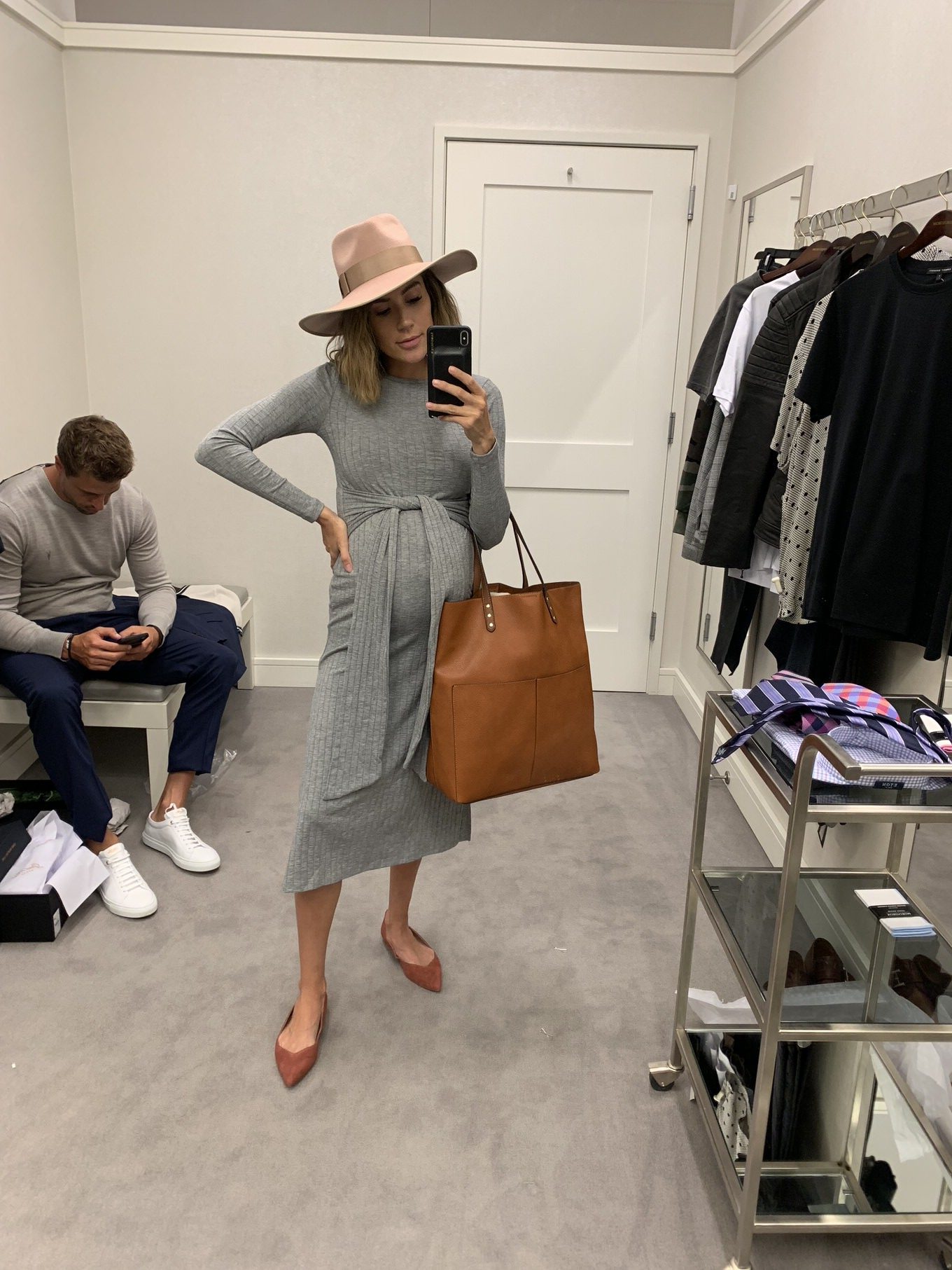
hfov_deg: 53.1
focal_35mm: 26
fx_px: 953
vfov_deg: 67.3
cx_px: 476
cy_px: 635
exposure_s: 1/60
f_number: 1.8
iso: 100
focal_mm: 4.25
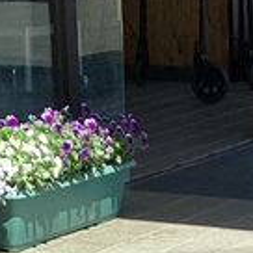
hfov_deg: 8.6
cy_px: 420
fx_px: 1670
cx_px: 216
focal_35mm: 202
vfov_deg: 8.4
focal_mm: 3.3
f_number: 2.4
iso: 25
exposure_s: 1/1116
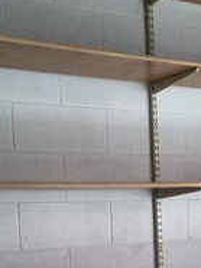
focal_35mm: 75
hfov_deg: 19.0
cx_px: 202
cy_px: 259
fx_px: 582
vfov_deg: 24.9
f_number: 2.2
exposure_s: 1/120
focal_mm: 4.15
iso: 50
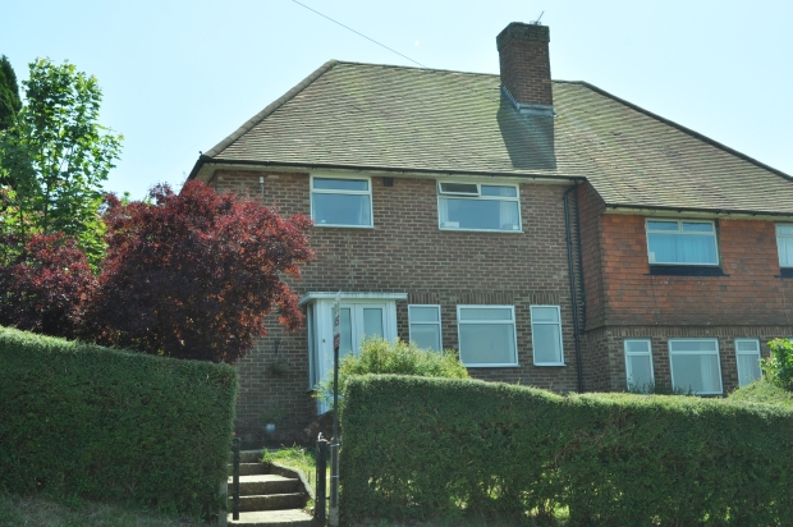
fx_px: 1056
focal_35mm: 48
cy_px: 264
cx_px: 396
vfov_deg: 28.0
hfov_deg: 41.2
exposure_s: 1/125
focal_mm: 32
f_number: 11
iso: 200
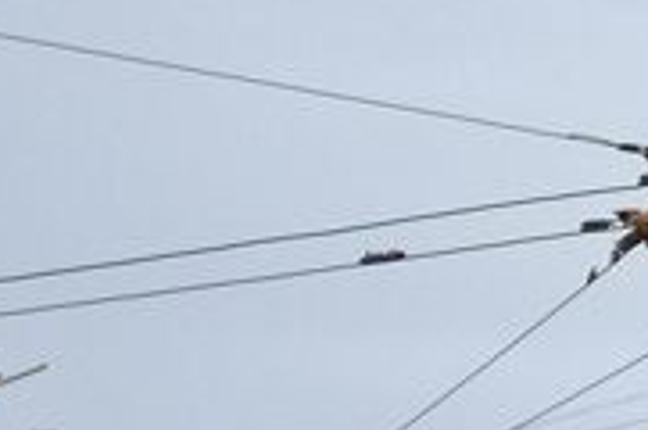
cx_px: 1697
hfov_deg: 3.7
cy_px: 835
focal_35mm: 548
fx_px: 9852
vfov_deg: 2.5
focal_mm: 55
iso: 800
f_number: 5.6
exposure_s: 1/500
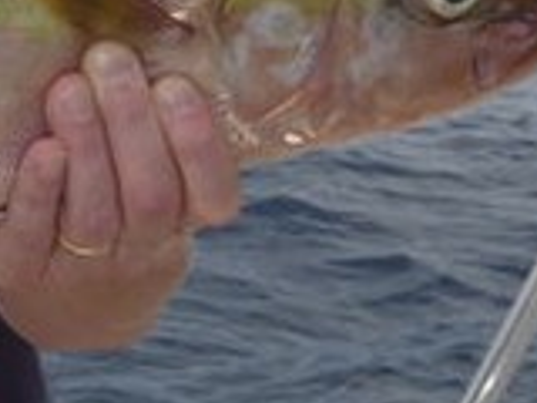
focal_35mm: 110
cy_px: -71
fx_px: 1706
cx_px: -289
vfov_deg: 13.1
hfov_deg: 16.2
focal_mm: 4.9
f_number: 3.3
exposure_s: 1/800
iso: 100
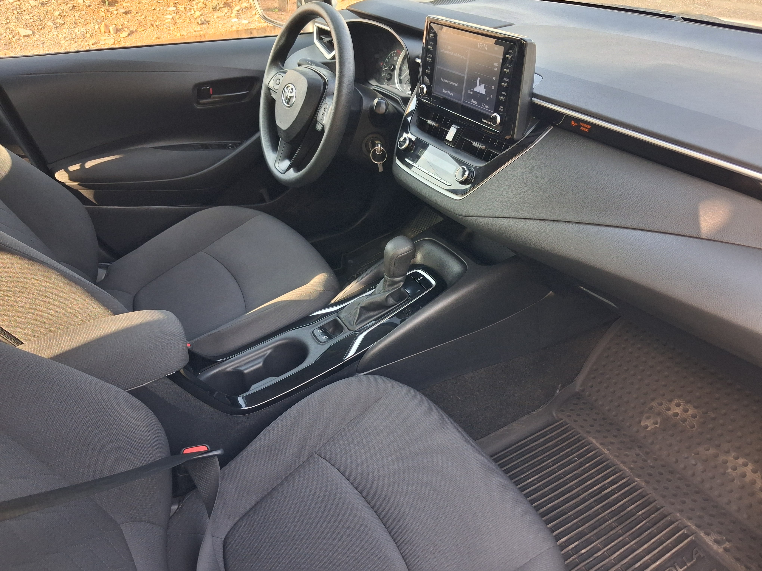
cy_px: 286
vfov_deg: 51.4
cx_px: 381
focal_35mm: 27
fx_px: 594
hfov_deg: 65.3
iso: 160
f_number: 1.8
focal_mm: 4
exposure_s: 1/120
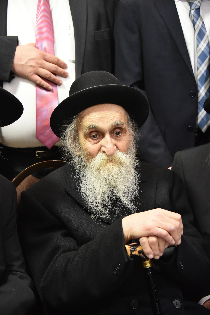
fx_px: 630
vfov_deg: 28.1
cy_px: 158
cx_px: 105
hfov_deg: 18.9
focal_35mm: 72
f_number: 5
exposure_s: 1/40
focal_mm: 72
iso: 6400
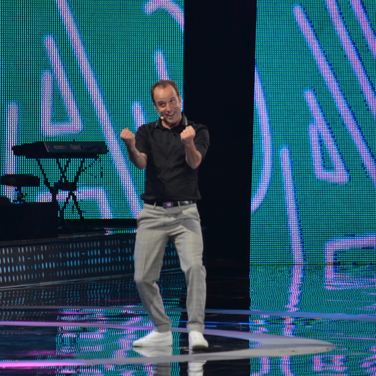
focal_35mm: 393
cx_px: 191
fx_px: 4830
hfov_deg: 4.5
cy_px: 184
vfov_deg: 4.5
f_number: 5.6
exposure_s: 1/125
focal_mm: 200
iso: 800
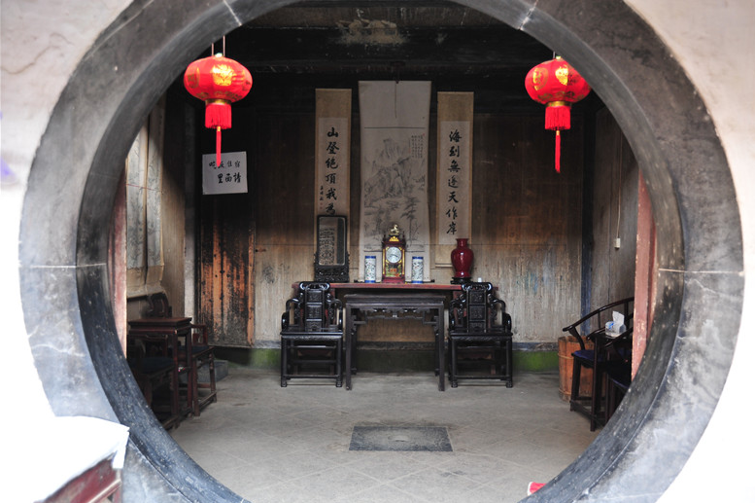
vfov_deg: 37.8
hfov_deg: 54.5
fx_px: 734
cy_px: 251
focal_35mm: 35
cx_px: 388
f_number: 4
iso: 640
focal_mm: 34
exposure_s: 1/30
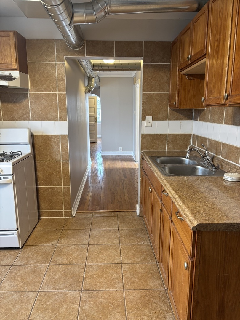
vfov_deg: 67.3
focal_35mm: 26
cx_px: 120
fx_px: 240
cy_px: 160
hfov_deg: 53.1
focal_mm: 5.96
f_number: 1.6
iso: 125
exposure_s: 1/60
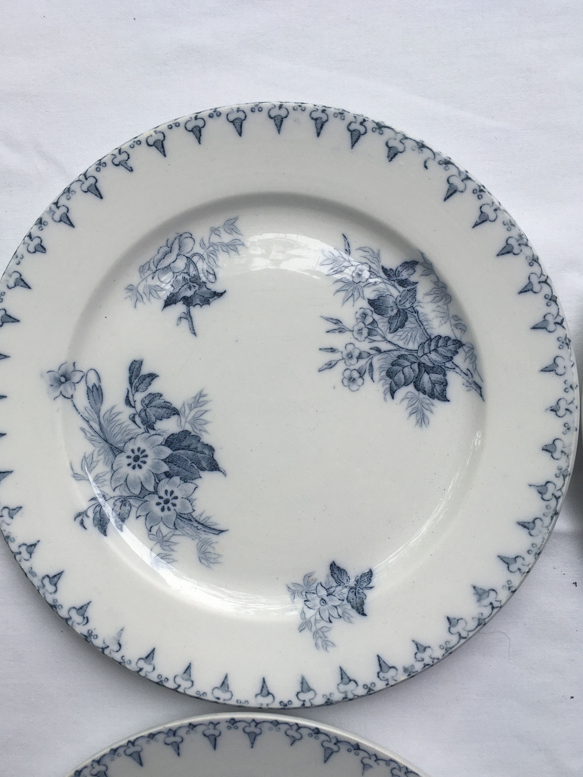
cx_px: 275
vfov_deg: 58.3
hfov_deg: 45.4
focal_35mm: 31
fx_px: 696
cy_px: 406
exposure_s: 1/373
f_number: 2.2
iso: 25
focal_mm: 4.15
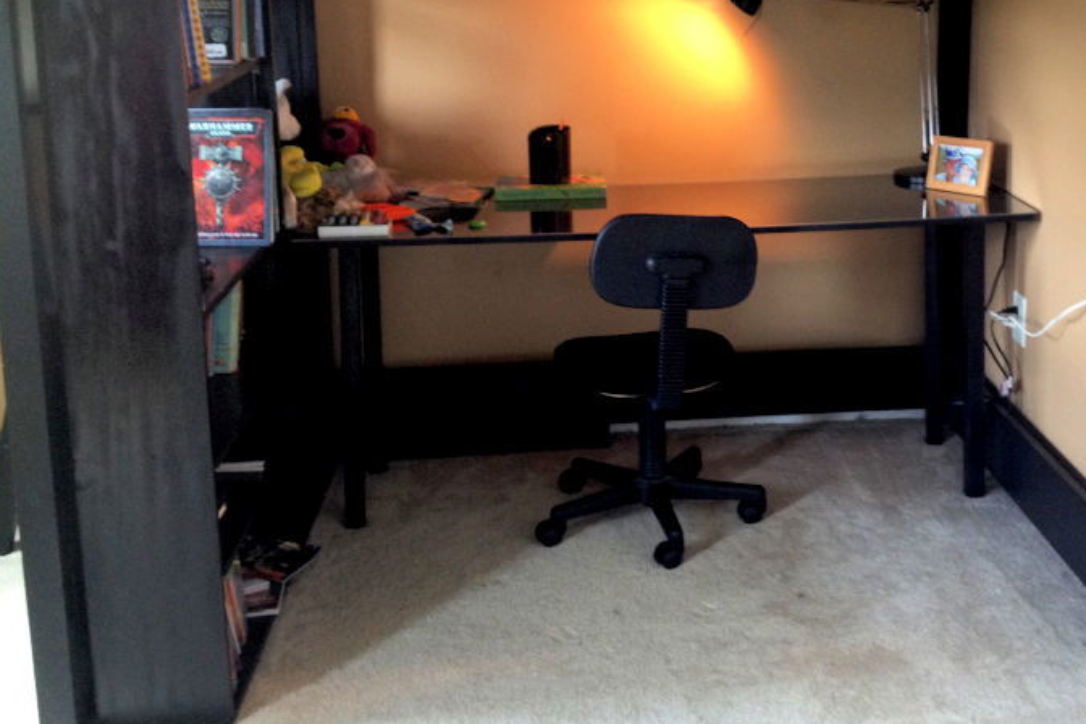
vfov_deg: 25.7
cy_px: 199
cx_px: 684
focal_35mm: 52
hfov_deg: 37.9
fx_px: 1569
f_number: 2.4
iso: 125
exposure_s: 1/20
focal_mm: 4.28
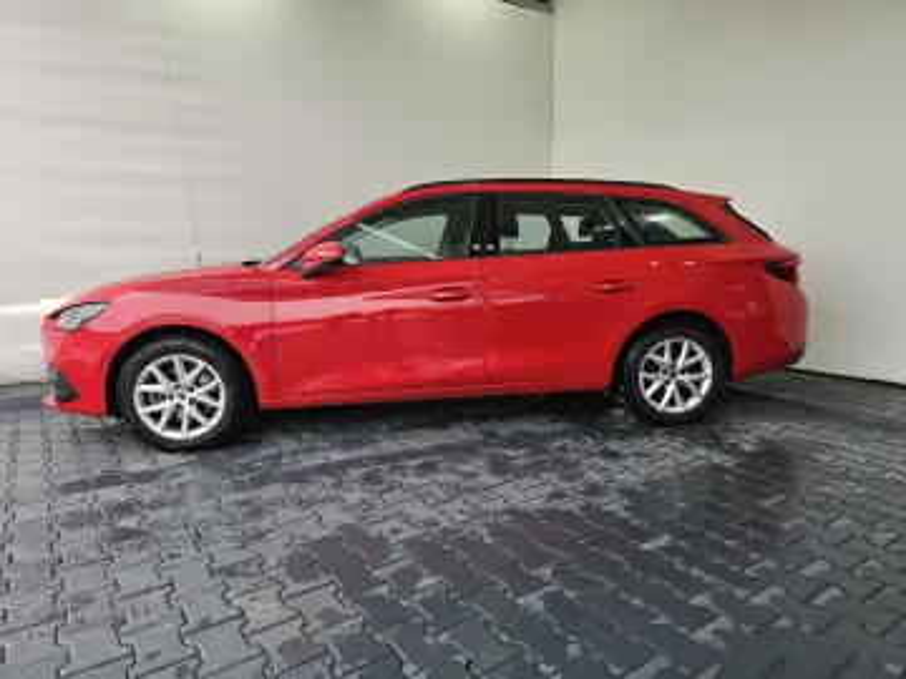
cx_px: 453
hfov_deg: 73.9
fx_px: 602
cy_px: 340
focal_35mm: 23
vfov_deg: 58.9
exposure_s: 1/180
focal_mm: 6.3
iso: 25
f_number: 1.7
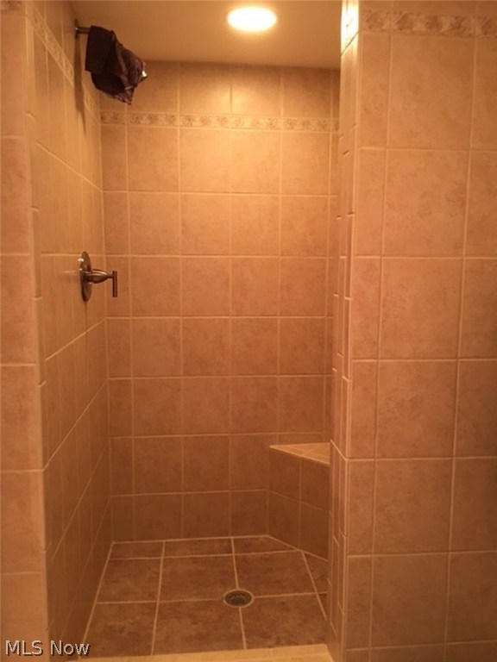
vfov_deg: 61.7
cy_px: 331
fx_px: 555
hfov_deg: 48.2
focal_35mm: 29
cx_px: 248
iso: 80
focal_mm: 4.15
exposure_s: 1/8
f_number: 2.2
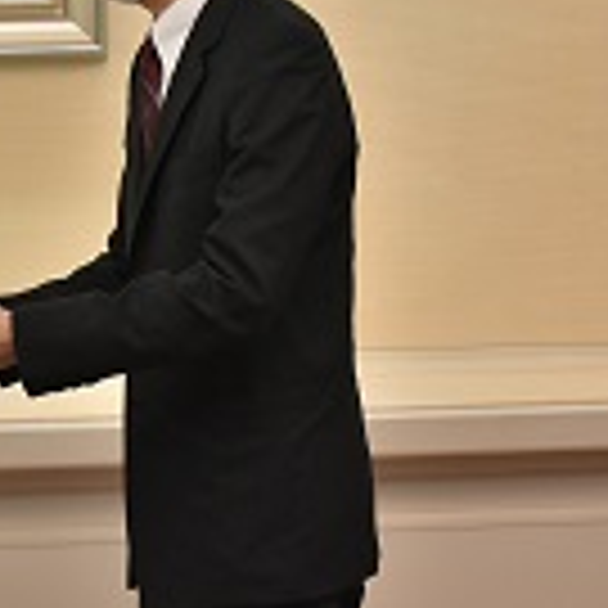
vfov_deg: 10.2
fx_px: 3383
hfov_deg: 10.0
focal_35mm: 170
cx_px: -221
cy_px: 104
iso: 1600
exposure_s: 1/125
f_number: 8
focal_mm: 45
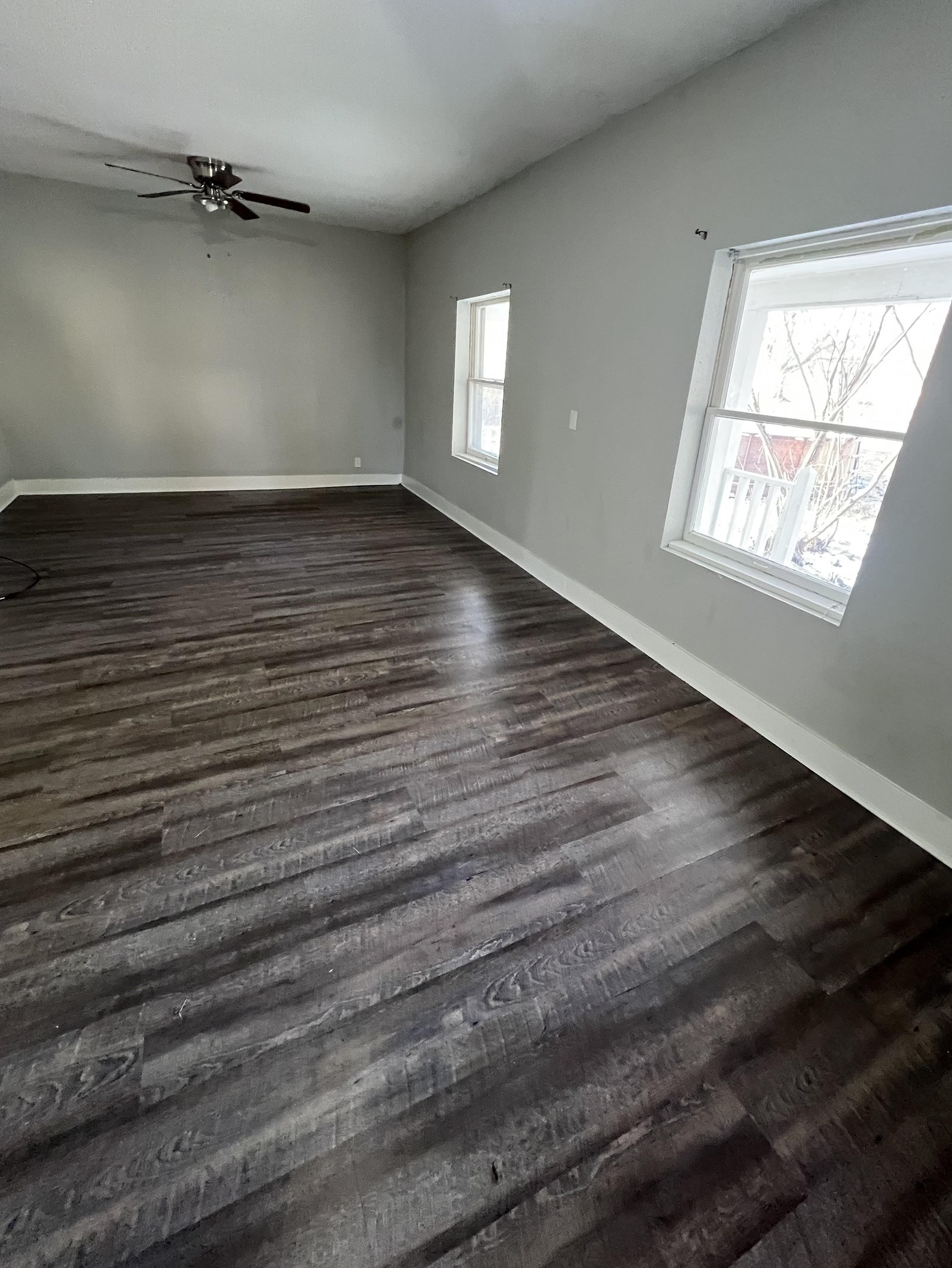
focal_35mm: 14
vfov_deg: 101.9
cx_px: 470
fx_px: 513
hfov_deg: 85.7
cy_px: 592
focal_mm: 1.57
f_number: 1.8
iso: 640
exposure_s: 1/60
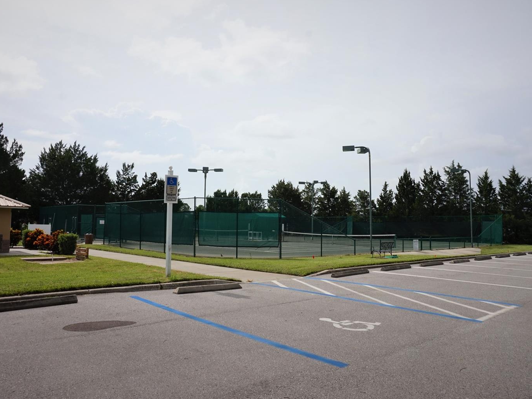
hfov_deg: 65.3
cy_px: 199
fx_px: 415
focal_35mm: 27
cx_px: 270
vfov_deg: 51.4
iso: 100
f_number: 14
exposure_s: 1/125
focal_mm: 16
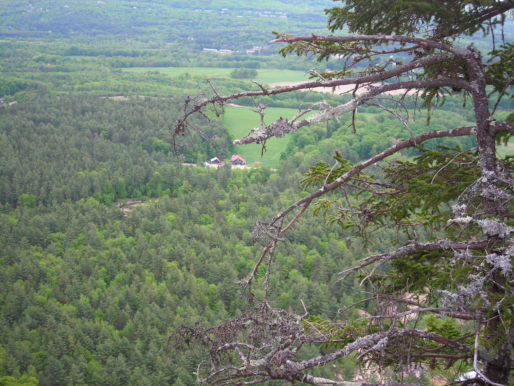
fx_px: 698
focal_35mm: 47
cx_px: 257
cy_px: 193
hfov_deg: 40.4
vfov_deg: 30.9
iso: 58
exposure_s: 1/30
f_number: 3.4
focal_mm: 7.8
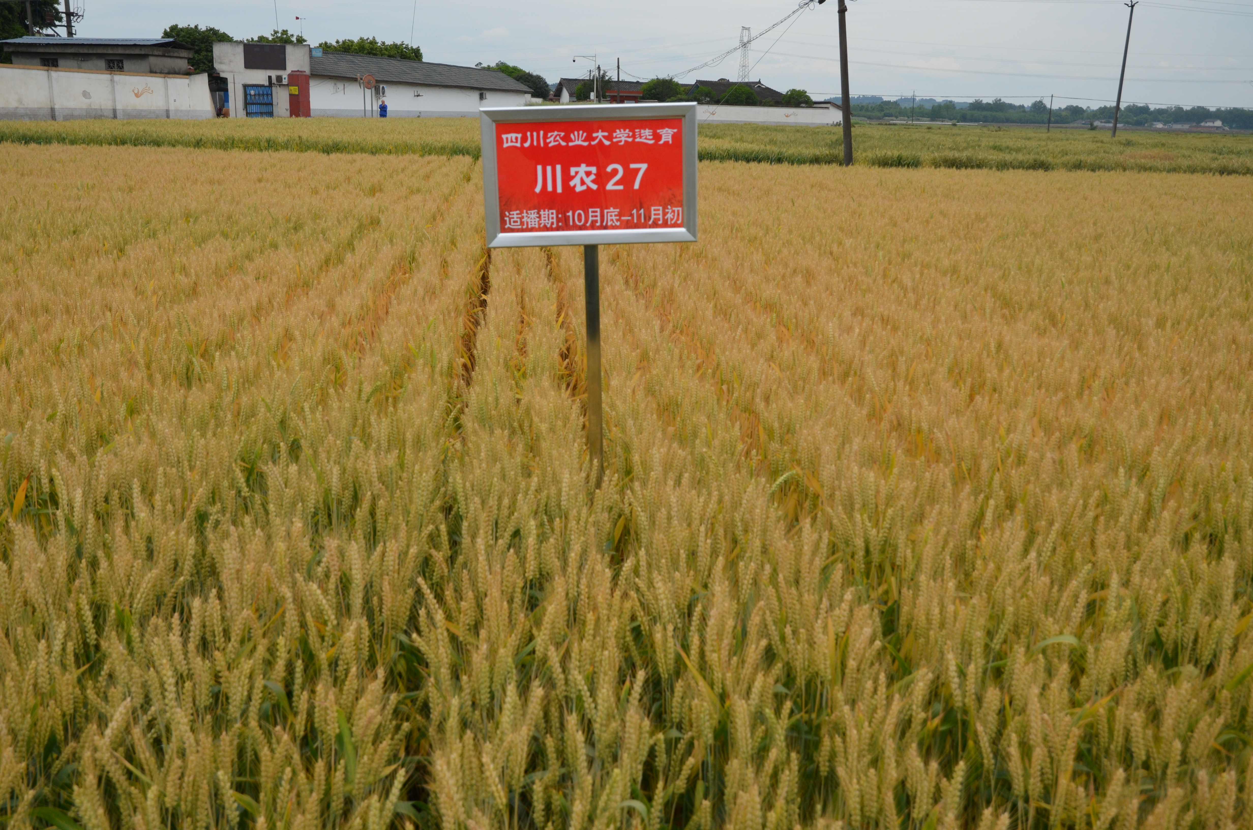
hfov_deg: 62.0
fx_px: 1042
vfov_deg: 43.4
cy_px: 415
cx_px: 626
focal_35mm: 30
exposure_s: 1/1500
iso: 400
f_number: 5.6
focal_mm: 20
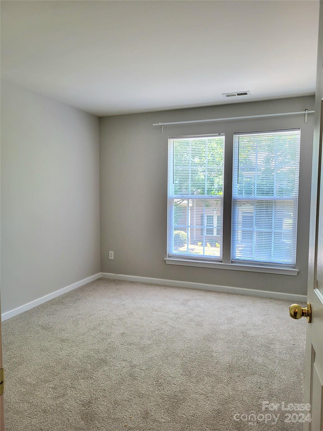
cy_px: 216
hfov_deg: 53.1
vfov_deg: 67.3
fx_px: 323
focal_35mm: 26
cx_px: 162
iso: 200
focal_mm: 5.4
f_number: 1.8
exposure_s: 1/120
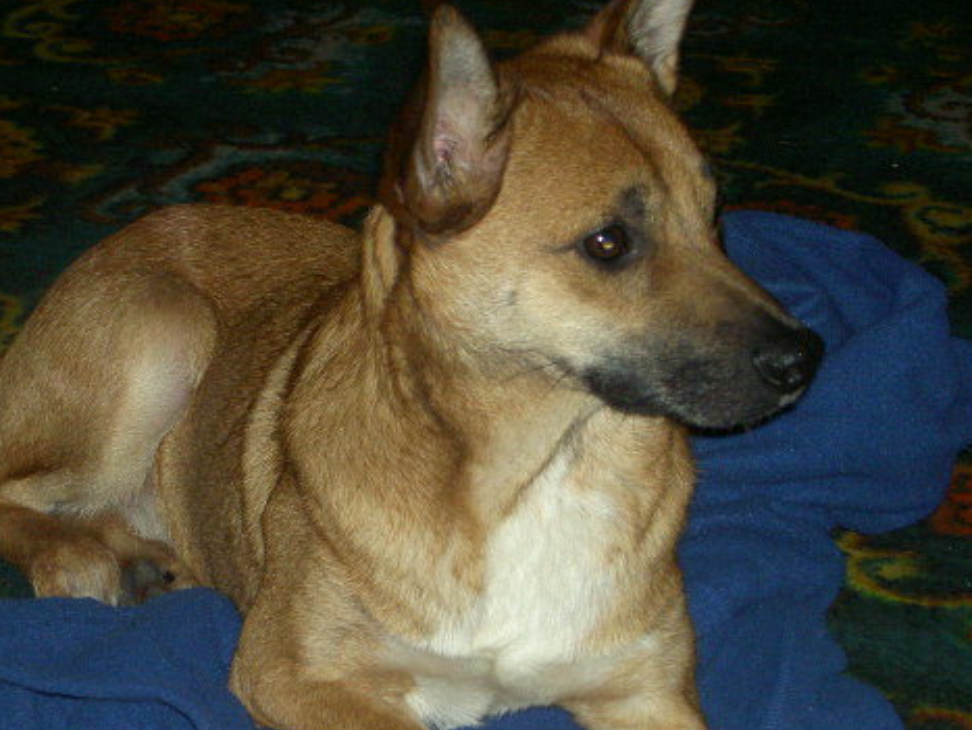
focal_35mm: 115
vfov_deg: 12.9
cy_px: 472
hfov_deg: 17.1
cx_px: 329
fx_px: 3232
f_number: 4.1
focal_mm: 17.4
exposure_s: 1/80
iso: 200
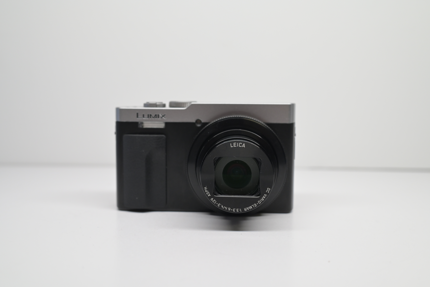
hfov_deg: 48.5
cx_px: 215
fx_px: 478
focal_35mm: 40
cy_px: 144
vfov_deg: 33.4
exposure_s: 1/250
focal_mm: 40
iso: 1000
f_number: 5.6
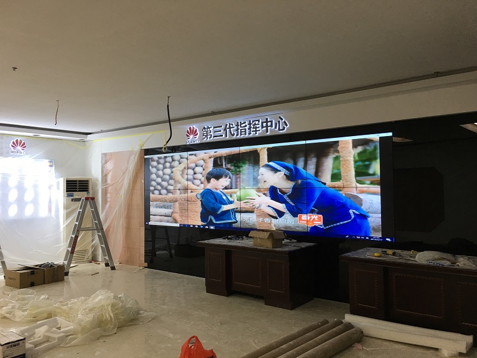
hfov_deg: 61.7
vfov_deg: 48.2
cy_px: 179
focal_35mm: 29
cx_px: 238
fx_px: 400
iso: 25
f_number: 2.2
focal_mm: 4.15
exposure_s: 1/33
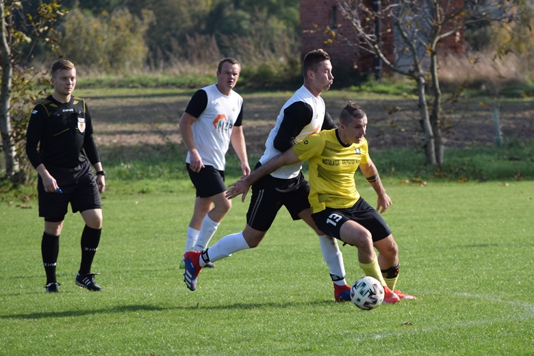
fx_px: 4450
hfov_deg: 6.9
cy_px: 178
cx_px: 267
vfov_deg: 4.6
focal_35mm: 300
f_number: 5.6
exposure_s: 1/1000
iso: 400
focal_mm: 200
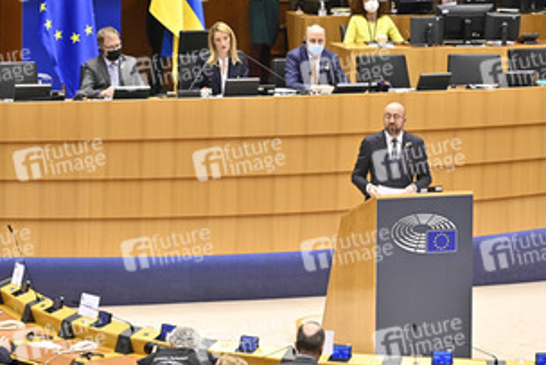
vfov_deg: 6.9
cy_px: 115
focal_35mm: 200
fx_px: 3035
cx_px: 371
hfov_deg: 10.3
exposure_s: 1/250
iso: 1000
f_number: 2.8
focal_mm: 135
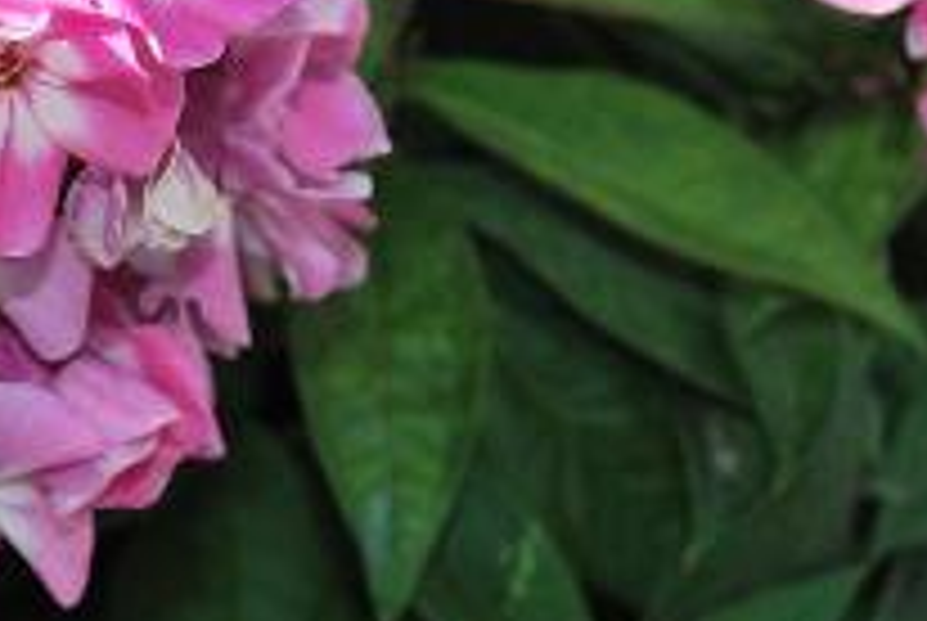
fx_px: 2553
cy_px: 104
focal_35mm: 99
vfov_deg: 13.8
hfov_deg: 20.3
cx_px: 140
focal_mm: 34
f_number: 7.1
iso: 100
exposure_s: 1/200
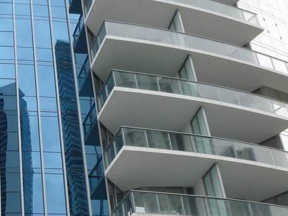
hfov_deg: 27.5
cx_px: 5
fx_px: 557
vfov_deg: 21.9
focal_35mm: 67
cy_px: 122
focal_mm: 4.5
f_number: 3.1
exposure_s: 1/640
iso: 100
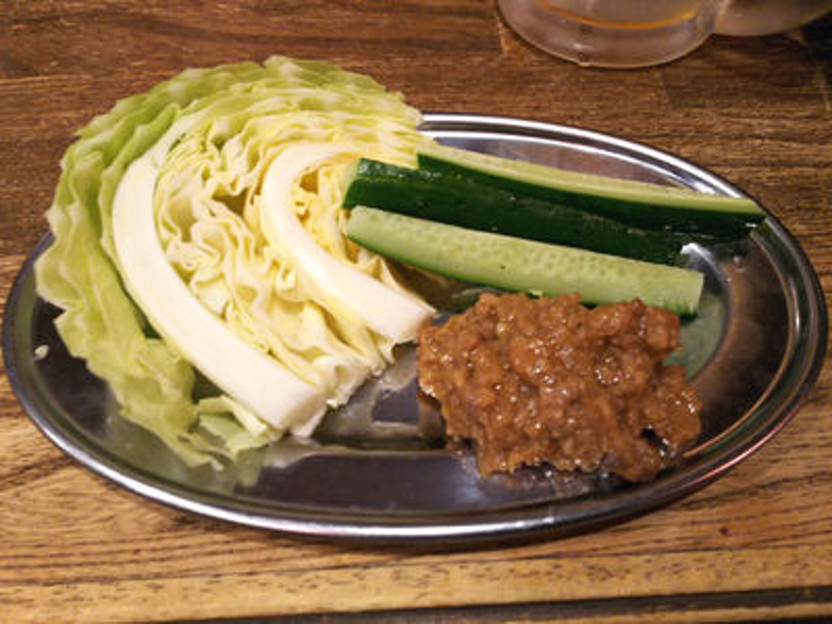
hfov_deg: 65.3
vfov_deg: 51.4
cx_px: 416
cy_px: 312
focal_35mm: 27
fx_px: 649
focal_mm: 4.2
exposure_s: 1/30
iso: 125
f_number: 1.9
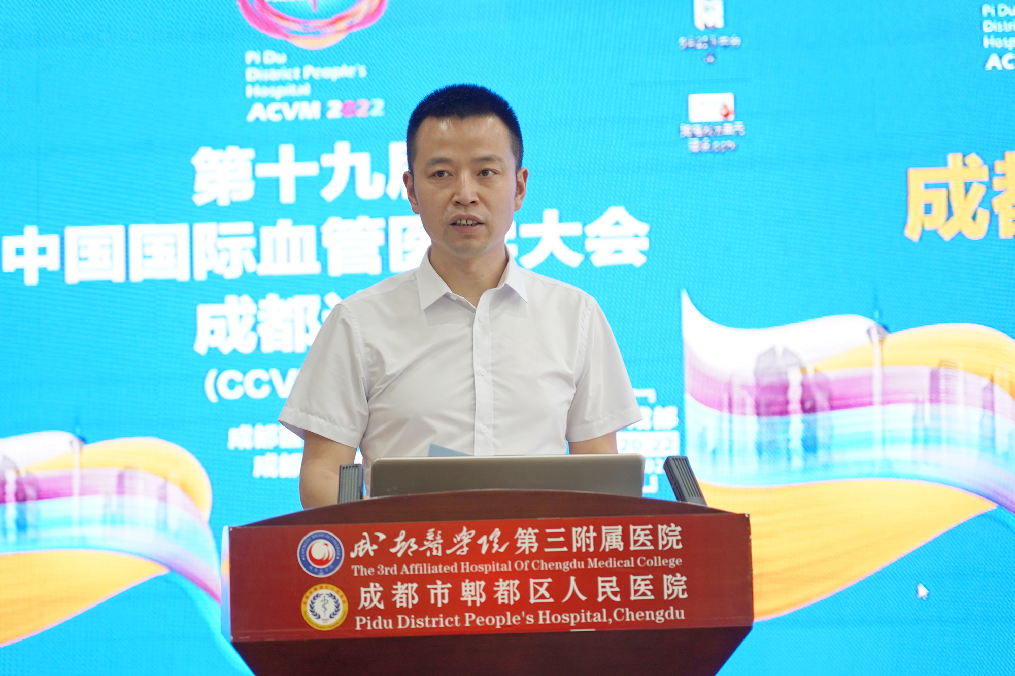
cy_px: 338
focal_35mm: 105
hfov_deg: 19.5
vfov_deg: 13.0
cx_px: 508
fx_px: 2960
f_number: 4
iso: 800
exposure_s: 1/80
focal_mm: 105
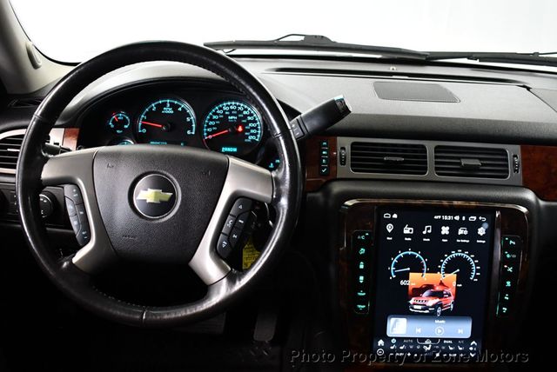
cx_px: 278
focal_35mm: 36
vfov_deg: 36.9
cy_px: 186
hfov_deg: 53.1
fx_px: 557
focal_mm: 18
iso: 3200
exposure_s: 1/100
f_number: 3.5
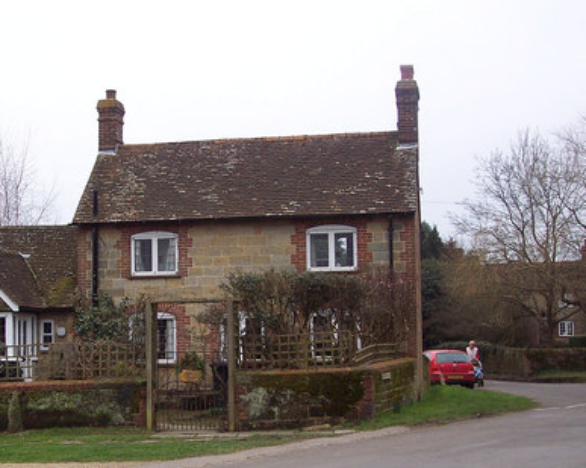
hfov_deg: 29.8
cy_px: 280
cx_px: 198
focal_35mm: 63
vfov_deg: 24.1
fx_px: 1092
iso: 100
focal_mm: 8
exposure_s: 1/125
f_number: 3.4
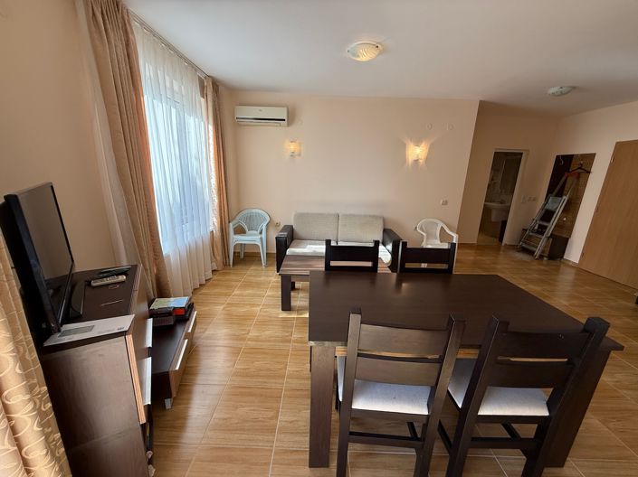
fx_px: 258
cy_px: 238
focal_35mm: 14
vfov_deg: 85.6
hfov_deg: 102.1
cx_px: 319
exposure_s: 1/196
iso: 64
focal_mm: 2.22
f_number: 2.2
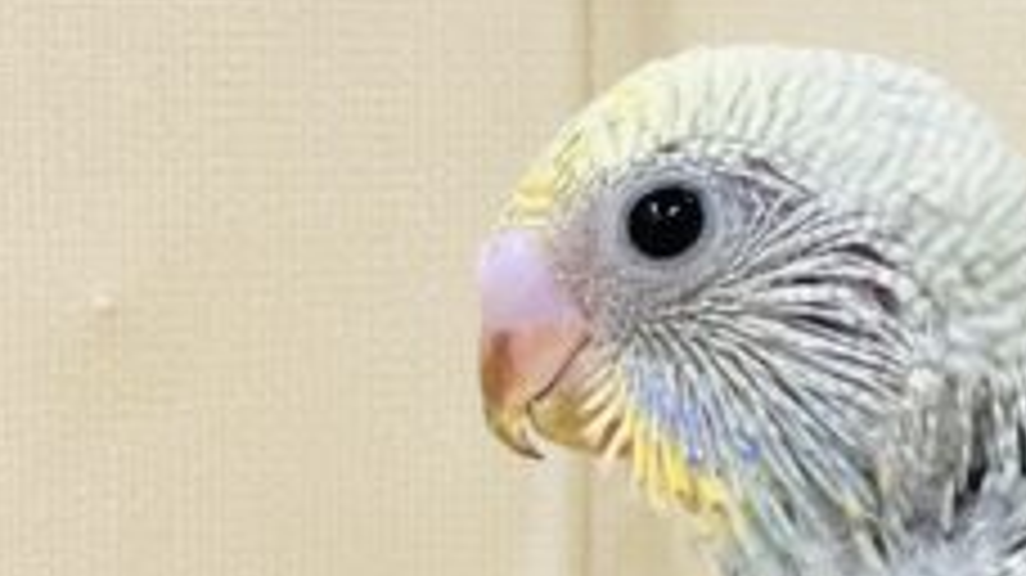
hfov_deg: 13.1
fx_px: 4324
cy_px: 590
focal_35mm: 159
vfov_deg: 7.6
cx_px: 1346
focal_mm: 6
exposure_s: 1/99
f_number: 2
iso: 125
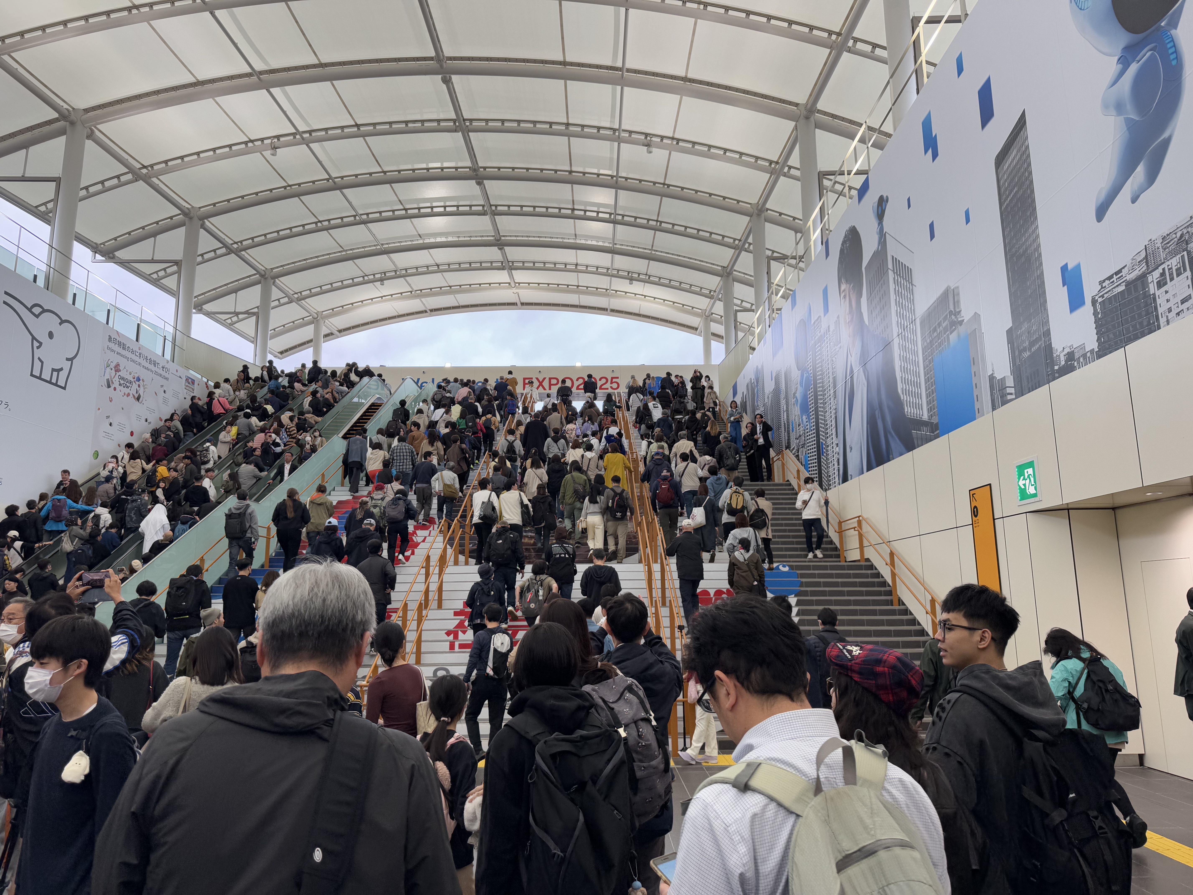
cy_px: 448
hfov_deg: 71.6
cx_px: 596
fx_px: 827
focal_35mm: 24
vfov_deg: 56.8
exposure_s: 1/242
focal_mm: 6.76
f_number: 1.78
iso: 64
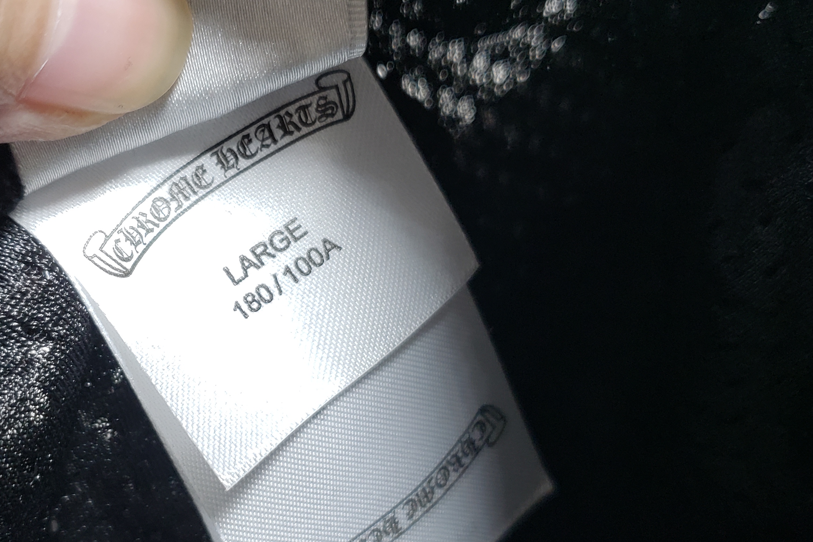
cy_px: 348
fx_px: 1061
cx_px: 246
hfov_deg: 41.2
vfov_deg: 28.5
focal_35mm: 47
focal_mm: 4.3
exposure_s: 1/127
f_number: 1.5
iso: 50
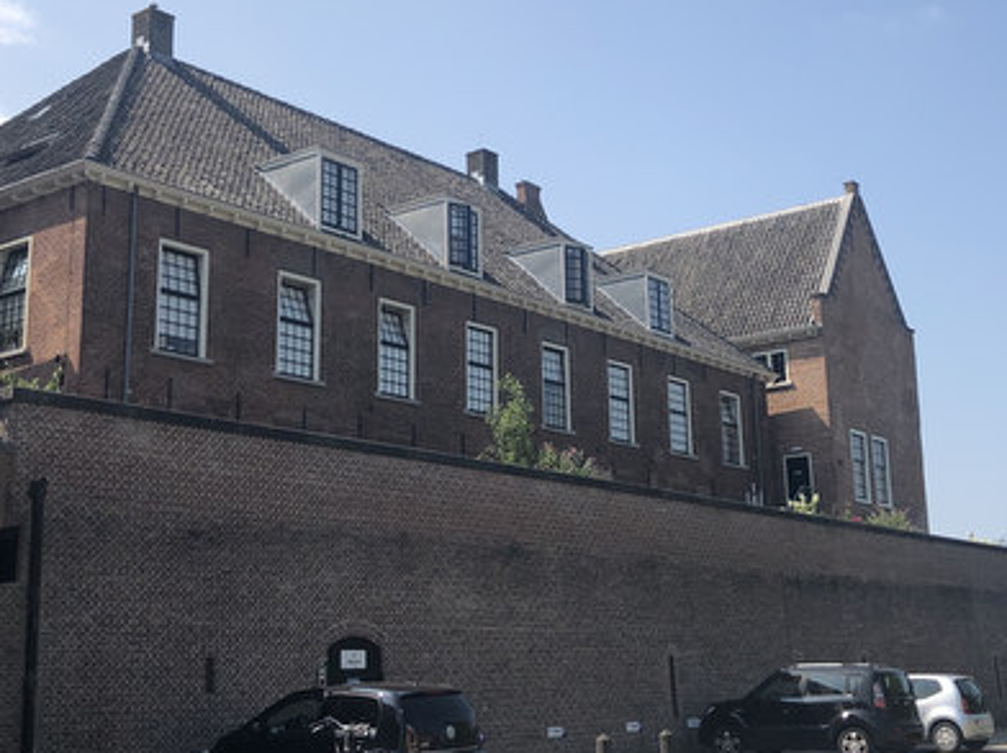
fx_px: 1453
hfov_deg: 38.2
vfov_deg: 29.0
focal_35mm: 50
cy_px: 290
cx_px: 570
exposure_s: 1/2114
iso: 20
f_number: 1.8
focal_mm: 3.99
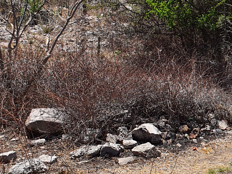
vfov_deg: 17.3
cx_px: 324
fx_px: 570
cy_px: 61
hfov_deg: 20.5
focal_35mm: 85
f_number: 2.4
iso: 50
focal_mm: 4.3
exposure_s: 1/1344
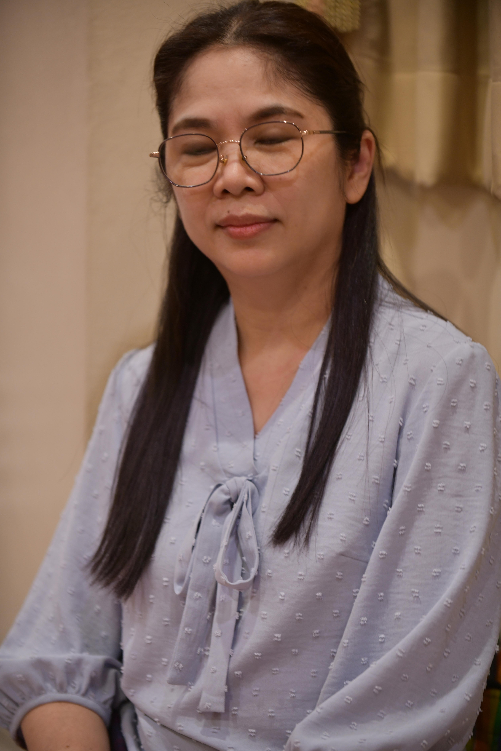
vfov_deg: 17.1
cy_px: 376
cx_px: 250
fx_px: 2505
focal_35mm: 120
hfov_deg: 11.4
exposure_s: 1/30
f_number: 2.8
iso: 800
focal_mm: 120
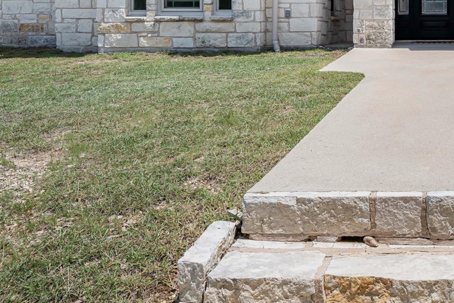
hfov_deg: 36.4
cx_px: 432
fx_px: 630
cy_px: 22
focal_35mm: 50
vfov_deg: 26.0
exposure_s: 1/500
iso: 250
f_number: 11
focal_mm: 24
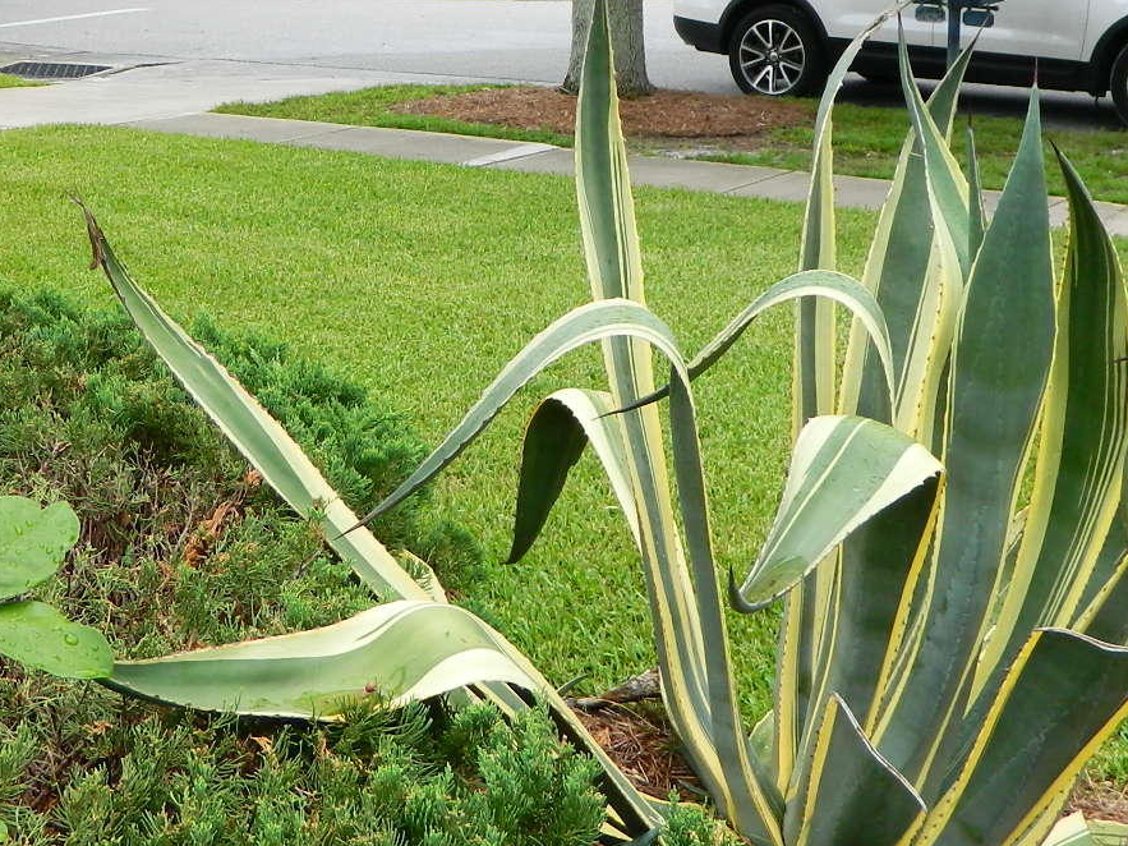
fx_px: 1890
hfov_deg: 33.0
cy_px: 101
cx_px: 383
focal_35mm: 58
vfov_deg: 24.6
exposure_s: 1/320
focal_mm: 4.5
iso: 80
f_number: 3.1
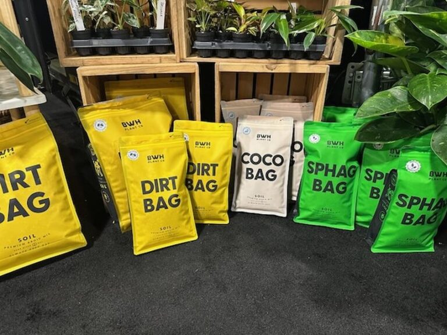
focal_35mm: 24
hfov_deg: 71.6
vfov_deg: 56.8
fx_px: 310
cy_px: 168
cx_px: 224
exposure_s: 1/60
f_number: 1.78
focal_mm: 6.86
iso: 400
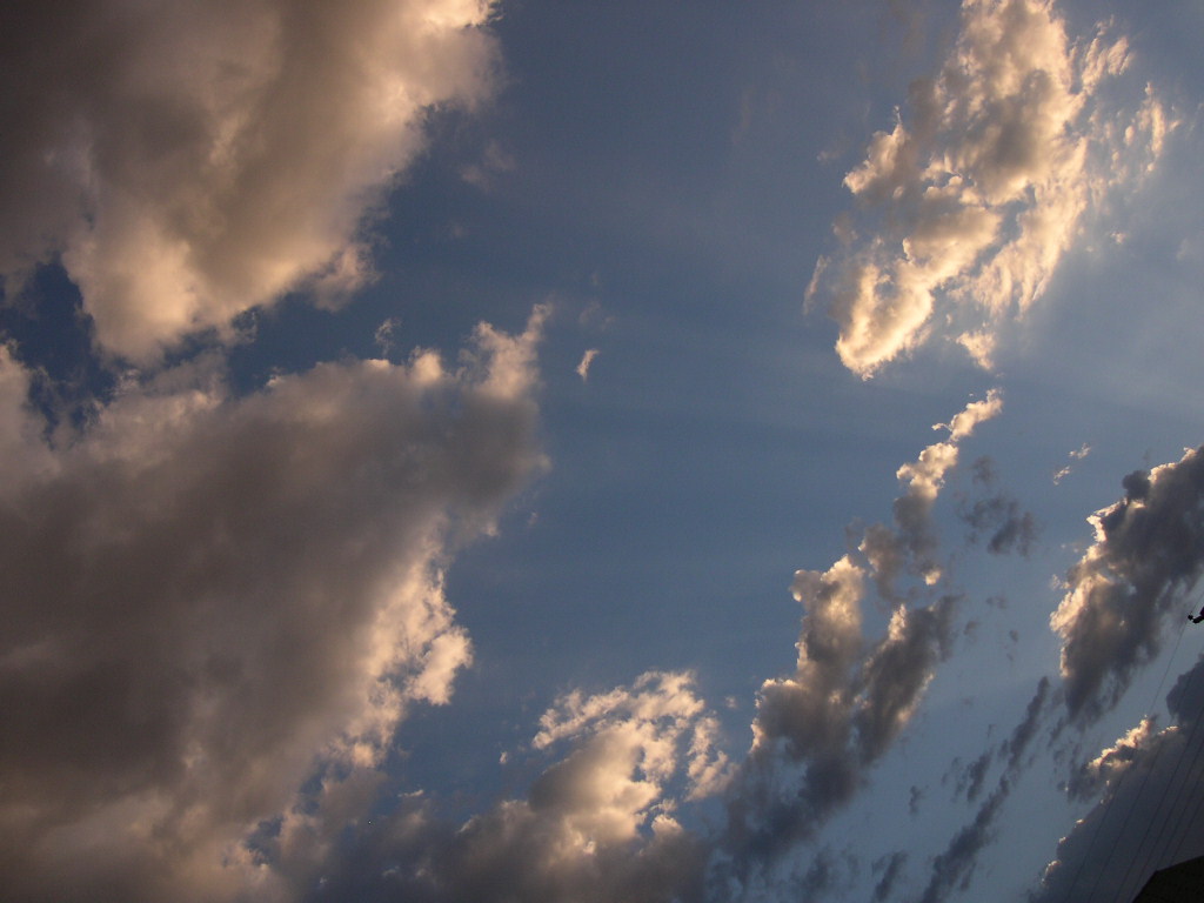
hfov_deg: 49.0
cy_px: 452
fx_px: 1322
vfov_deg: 37.7
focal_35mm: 38
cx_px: 602
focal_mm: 8
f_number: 7.6
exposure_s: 1/179
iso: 100
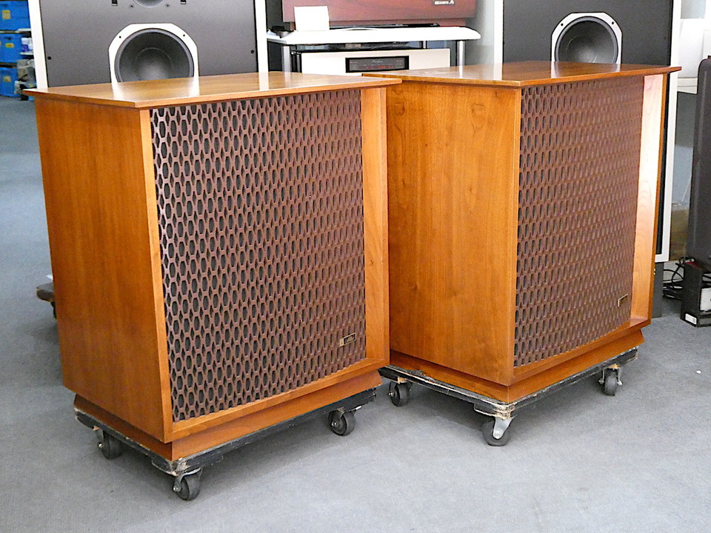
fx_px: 965
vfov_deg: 30.9
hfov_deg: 40.4
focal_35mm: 47
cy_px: 266
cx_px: 356
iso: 1600
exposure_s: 1/50
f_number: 4
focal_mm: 8.4
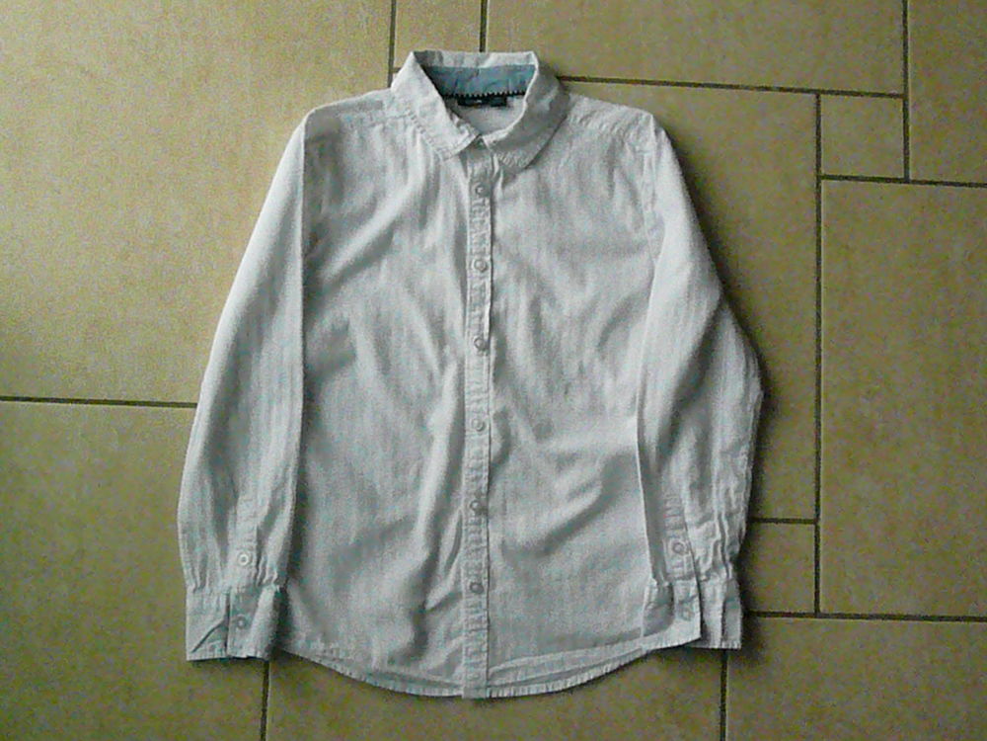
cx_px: 494
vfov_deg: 34.3
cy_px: 370
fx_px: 1198
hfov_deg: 44.8
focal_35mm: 42
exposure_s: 1/250
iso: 3200
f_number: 10
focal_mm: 6.9
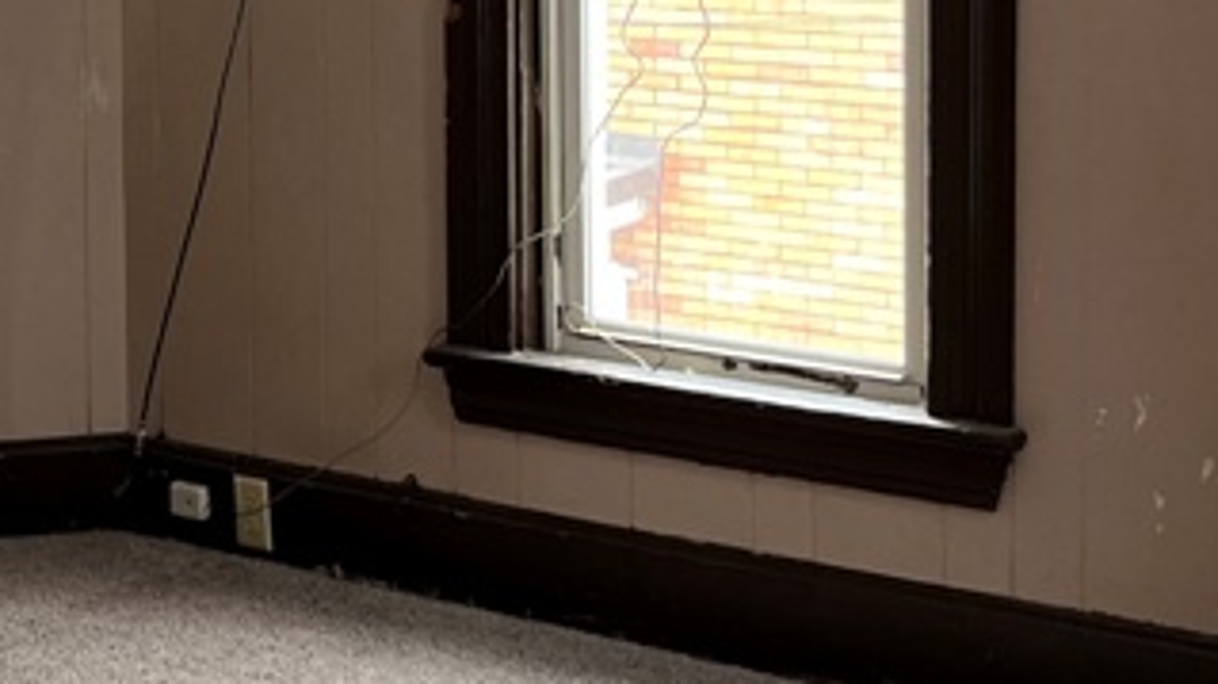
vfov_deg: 13.0
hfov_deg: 22.9
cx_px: 160
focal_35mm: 91
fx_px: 2937
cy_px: -96
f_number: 1.6
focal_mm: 5.1
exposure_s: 1/118
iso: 125
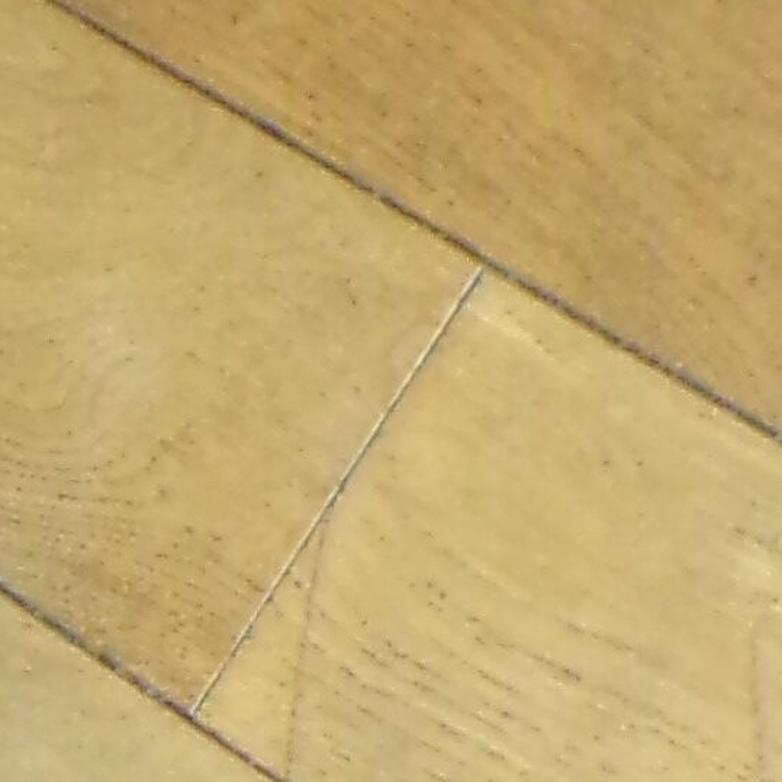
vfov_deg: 7.0
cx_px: -1082
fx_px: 6185
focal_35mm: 242
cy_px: 1609
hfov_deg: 6.8
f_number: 3.2
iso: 383
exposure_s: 1/17
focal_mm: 5.8
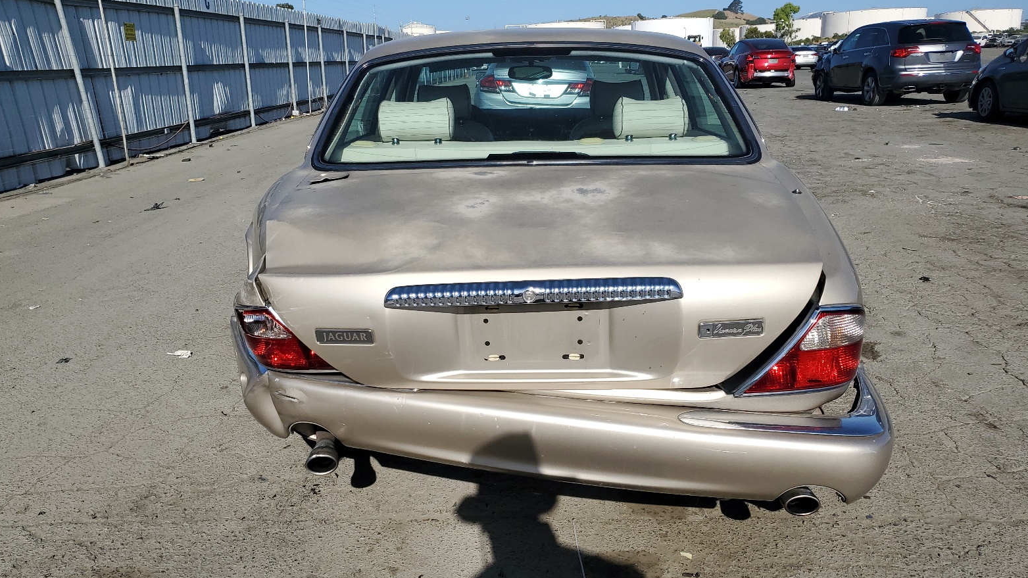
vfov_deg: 40.2
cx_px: 506
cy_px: 309
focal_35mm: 29
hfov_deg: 66.1
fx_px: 790
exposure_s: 1/5000
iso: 50
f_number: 1.5
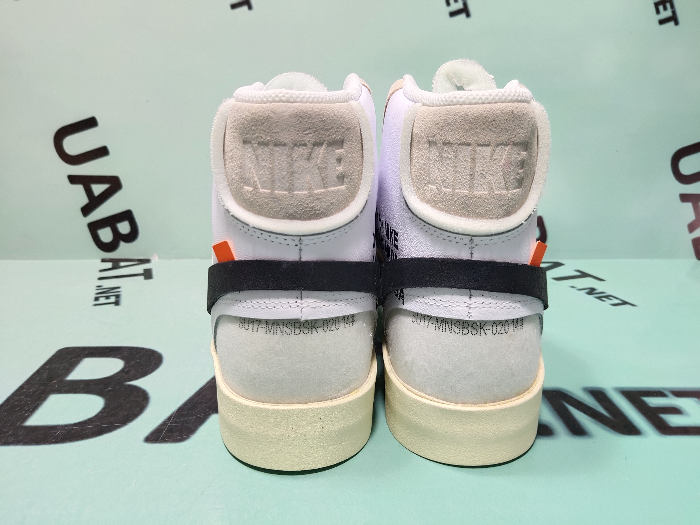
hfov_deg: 60.0
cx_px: 350
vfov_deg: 46.8
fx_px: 607
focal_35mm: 30
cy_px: 262
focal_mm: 4.35
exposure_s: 1/859
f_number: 1.79
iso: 50
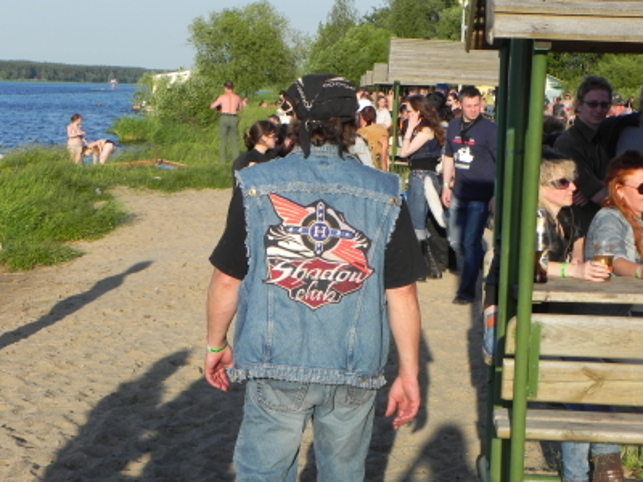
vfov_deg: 17.4
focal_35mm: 85
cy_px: 241
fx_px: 1579
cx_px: 322
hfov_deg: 23.0
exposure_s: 1/312
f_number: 7.1
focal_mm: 15.1
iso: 160
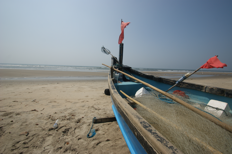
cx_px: 116
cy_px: 77
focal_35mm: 15
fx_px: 97
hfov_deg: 100.4
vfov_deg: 77.3
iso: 100
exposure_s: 1/800
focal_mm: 10
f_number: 6.3
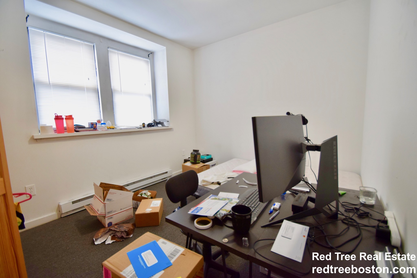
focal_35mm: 15
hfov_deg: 100.4
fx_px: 174
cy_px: 139
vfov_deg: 77.3
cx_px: 208
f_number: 3.5
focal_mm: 10
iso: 900
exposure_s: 1/60
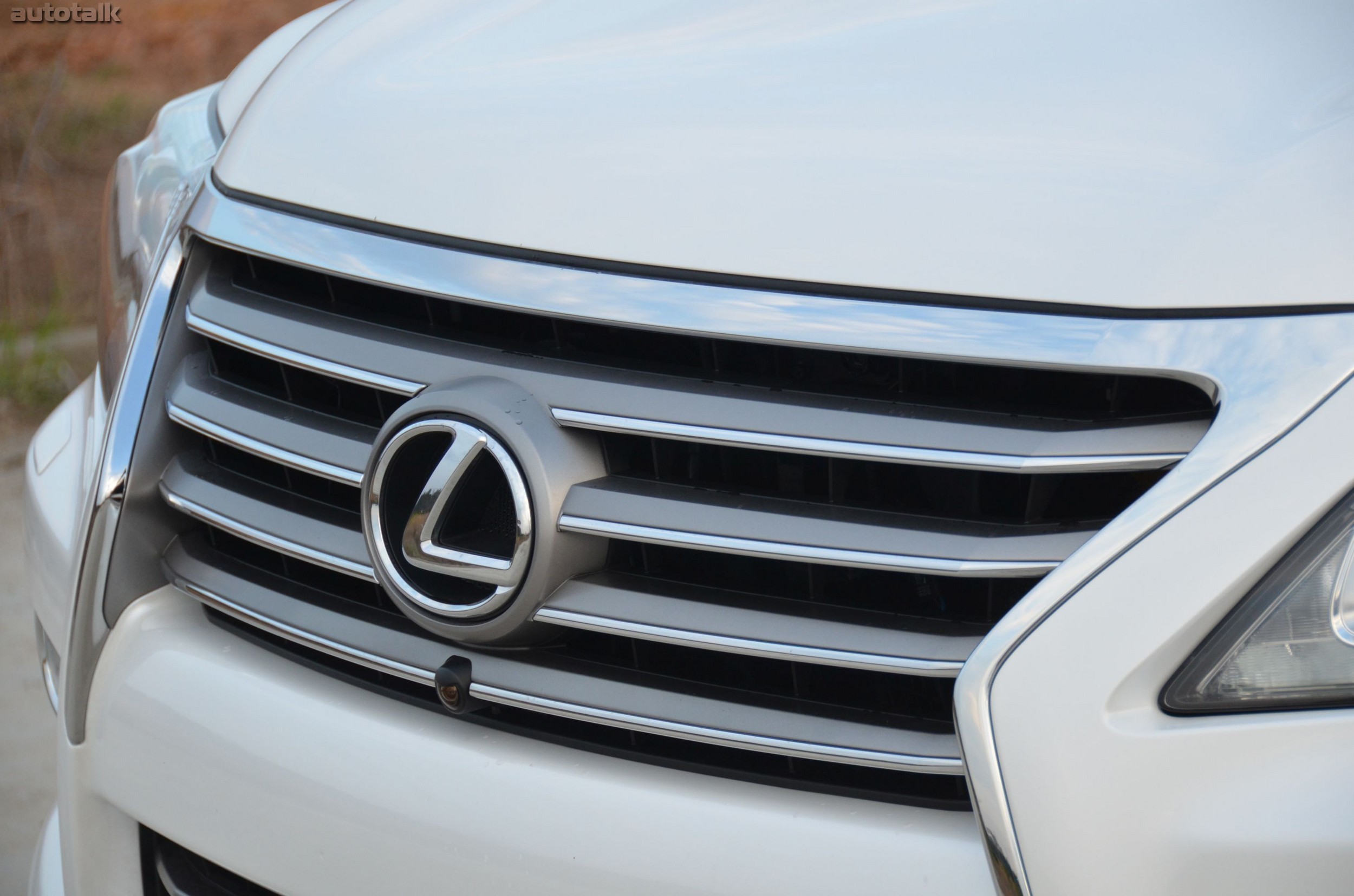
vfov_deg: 9.6
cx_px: 677
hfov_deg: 14.4
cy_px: 448
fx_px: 5349
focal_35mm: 142
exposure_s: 1/500
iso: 800
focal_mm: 95
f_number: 5.3
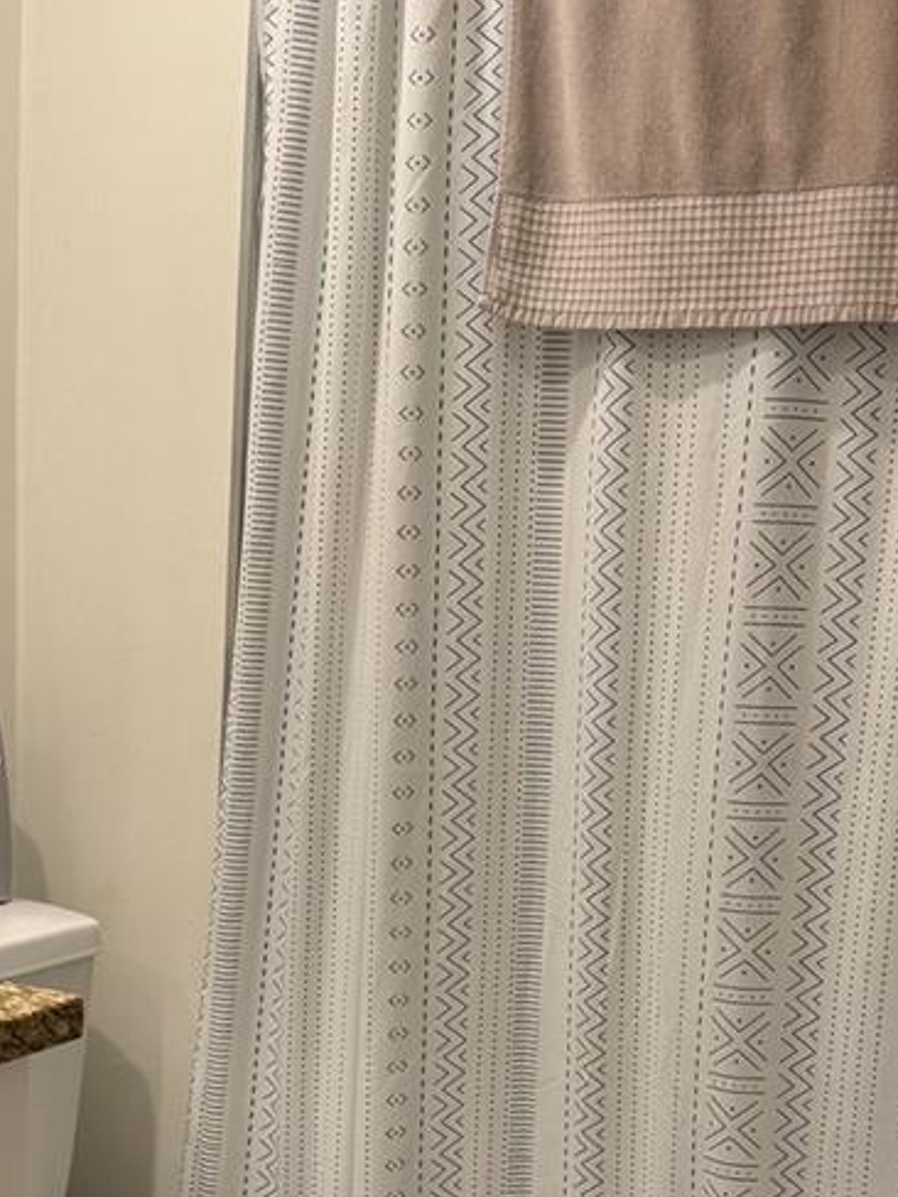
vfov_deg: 31.3
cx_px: 370
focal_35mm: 59
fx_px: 2041
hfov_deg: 24.8
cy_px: 1055
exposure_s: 1/120
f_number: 1.78
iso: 100
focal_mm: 6.76
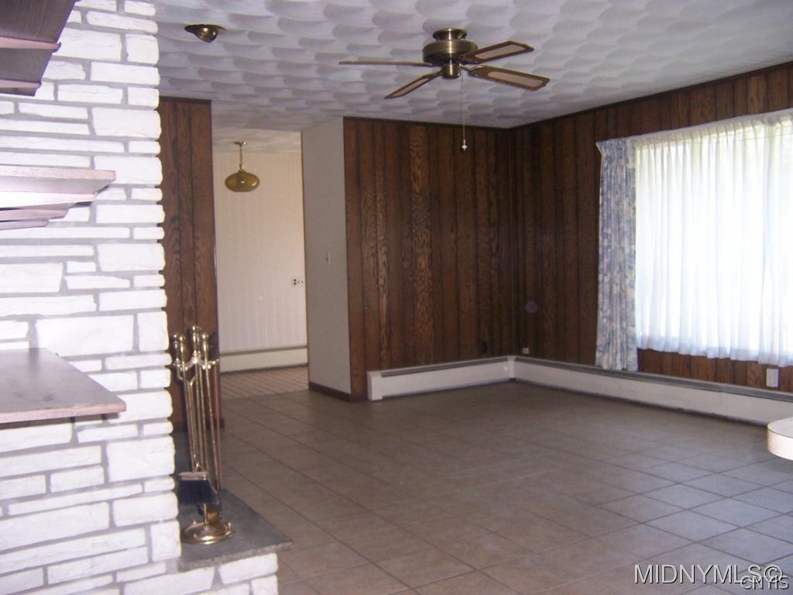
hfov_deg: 55.4
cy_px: 298
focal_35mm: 33
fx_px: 756
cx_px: 396
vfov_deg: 42.9
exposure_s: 1/60
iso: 140
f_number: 2.8
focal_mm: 5.5
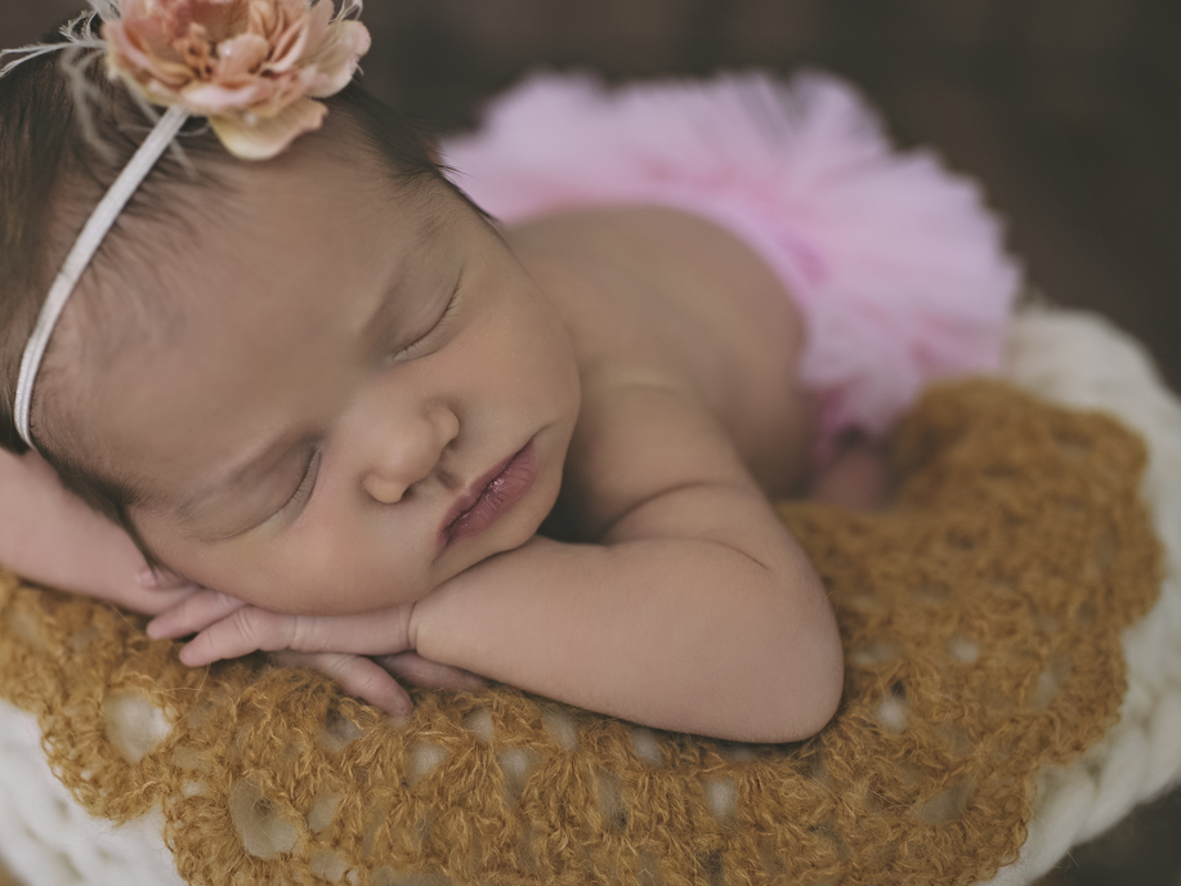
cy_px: 411
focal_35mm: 44
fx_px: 1501
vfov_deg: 32.9
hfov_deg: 42.6
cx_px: 447
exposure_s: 1/250
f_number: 2.5
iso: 200
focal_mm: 35
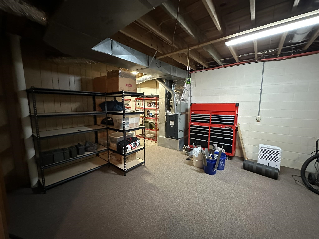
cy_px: 120
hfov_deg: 102.1
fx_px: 129
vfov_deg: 85.7
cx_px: 160
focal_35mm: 14
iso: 1000
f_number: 2.2
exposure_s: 1/40
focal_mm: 2.22
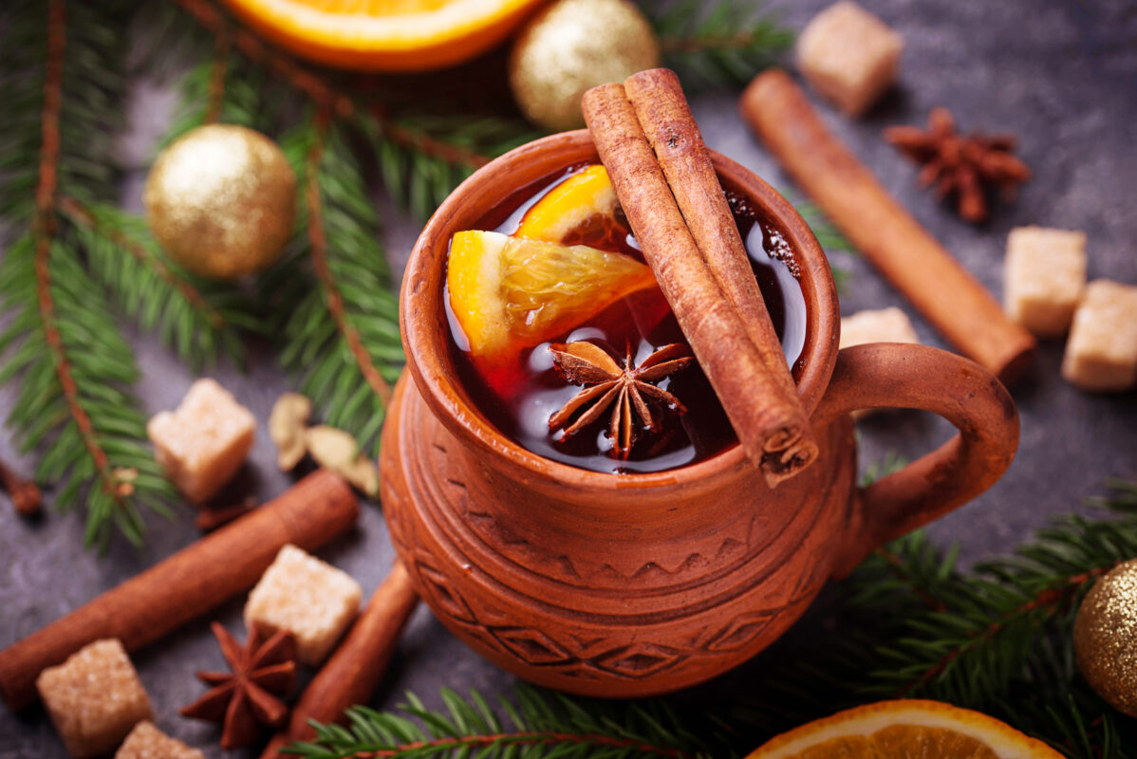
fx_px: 3318
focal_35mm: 105
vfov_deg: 13.1
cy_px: 380
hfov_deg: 19.4
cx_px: 568
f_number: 8
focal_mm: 105
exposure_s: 1/125
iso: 100
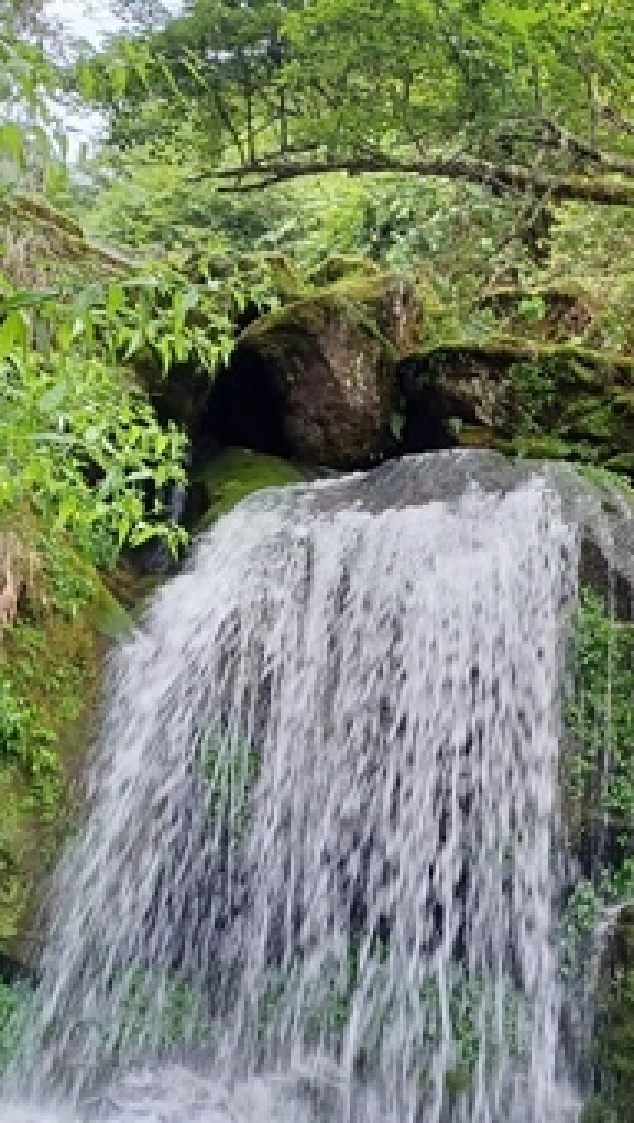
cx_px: 429
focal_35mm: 48
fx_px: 1430
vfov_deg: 42.4
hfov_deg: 24.9
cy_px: 723
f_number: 1.8
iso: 160
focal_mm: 4.6
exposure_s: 1/59
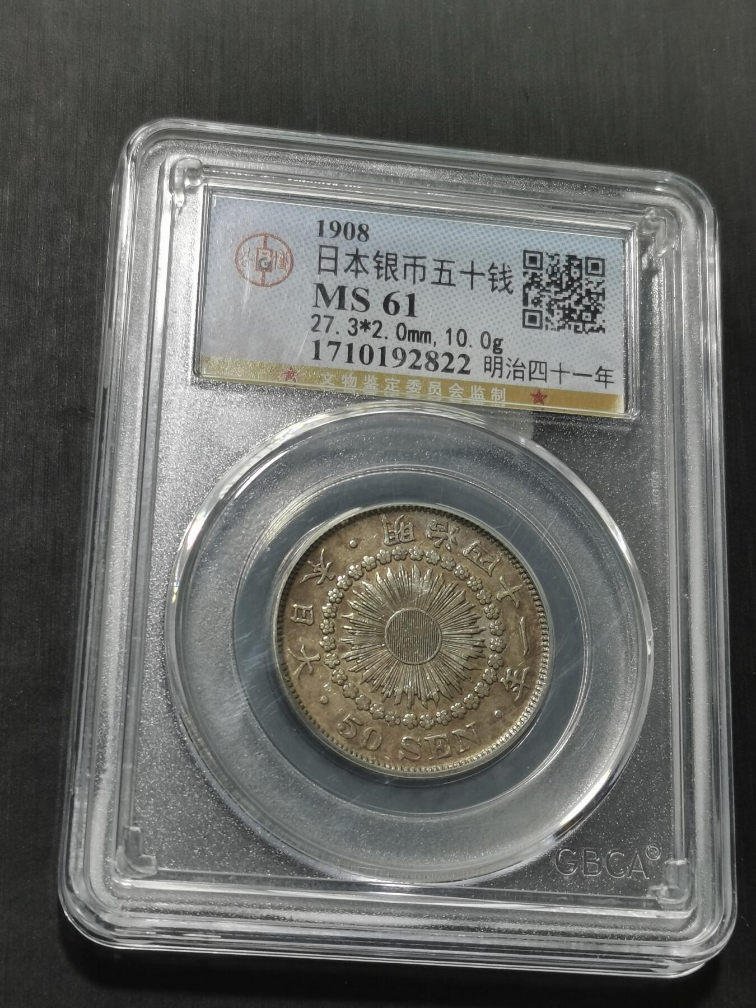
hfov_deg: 20.7
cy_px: 504
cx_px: 378
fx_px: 2067
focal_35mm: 71
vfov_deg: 27.4
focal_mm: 5.58
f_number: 1.8
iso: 50
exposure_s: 1/100
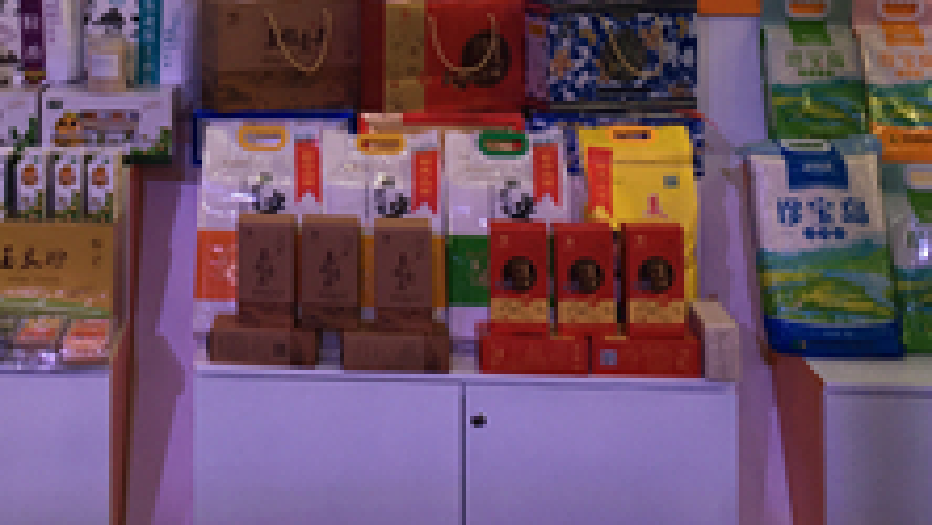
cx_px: 223
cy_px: -187
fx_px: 1755
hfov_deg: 29.2
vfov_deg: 16.0
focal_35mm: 71
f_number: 2.2
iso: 25
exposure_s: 1/100
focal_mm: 4.15
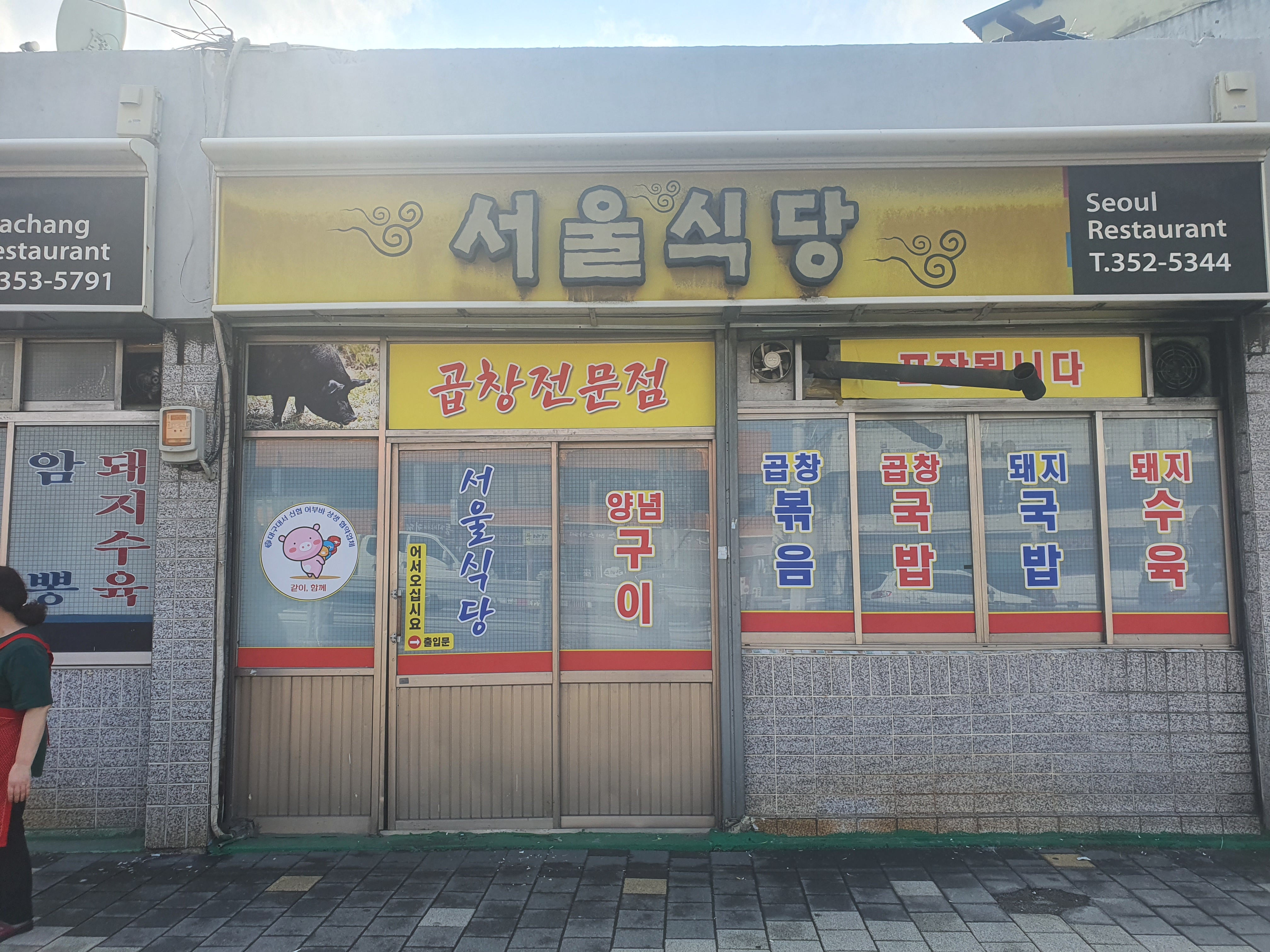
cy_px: 476
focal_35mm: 26
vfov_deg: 53.1
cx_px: 635
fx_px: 954
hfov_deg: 67.3
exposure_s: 1/996
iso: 50
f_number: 2.4
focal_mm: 4.3
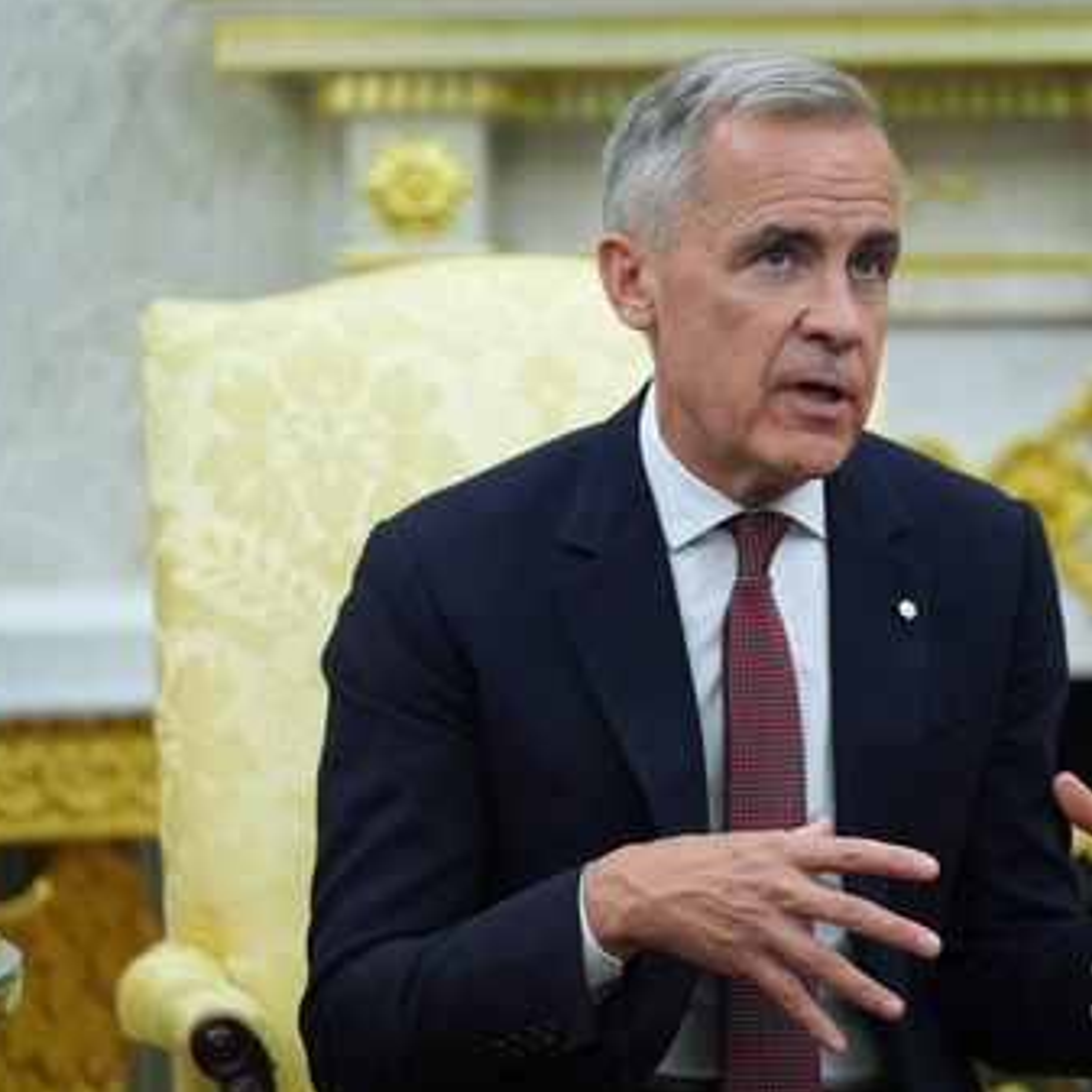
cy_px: 546
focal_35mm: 142
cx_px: 784
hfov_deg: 12.3
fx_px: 5068
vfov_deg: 12.3
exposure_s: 1/250
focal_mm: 110
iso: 2500
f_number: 2.8
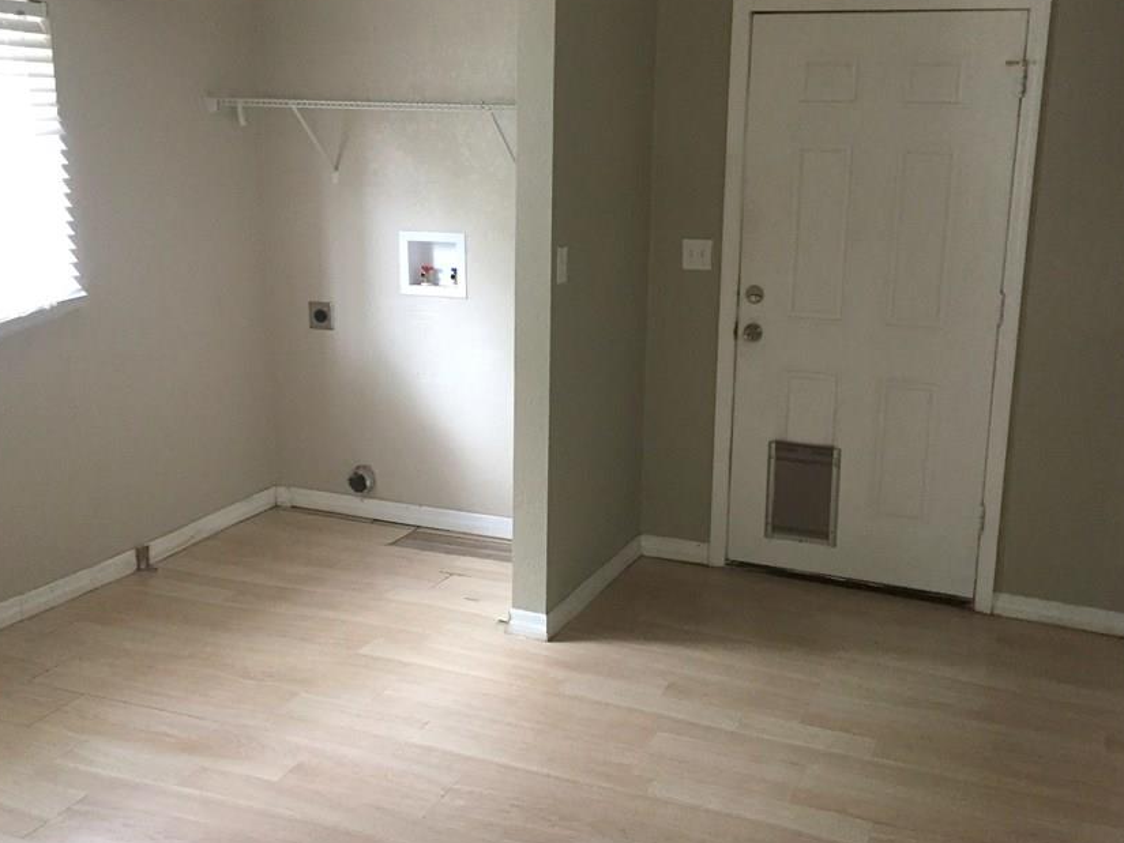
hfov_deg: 51.3
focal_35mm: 36
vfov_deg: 39.6
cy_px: 372
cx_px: 613
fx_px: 1169
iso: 250
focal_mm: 4.15
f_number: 2.2
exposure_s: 1/24
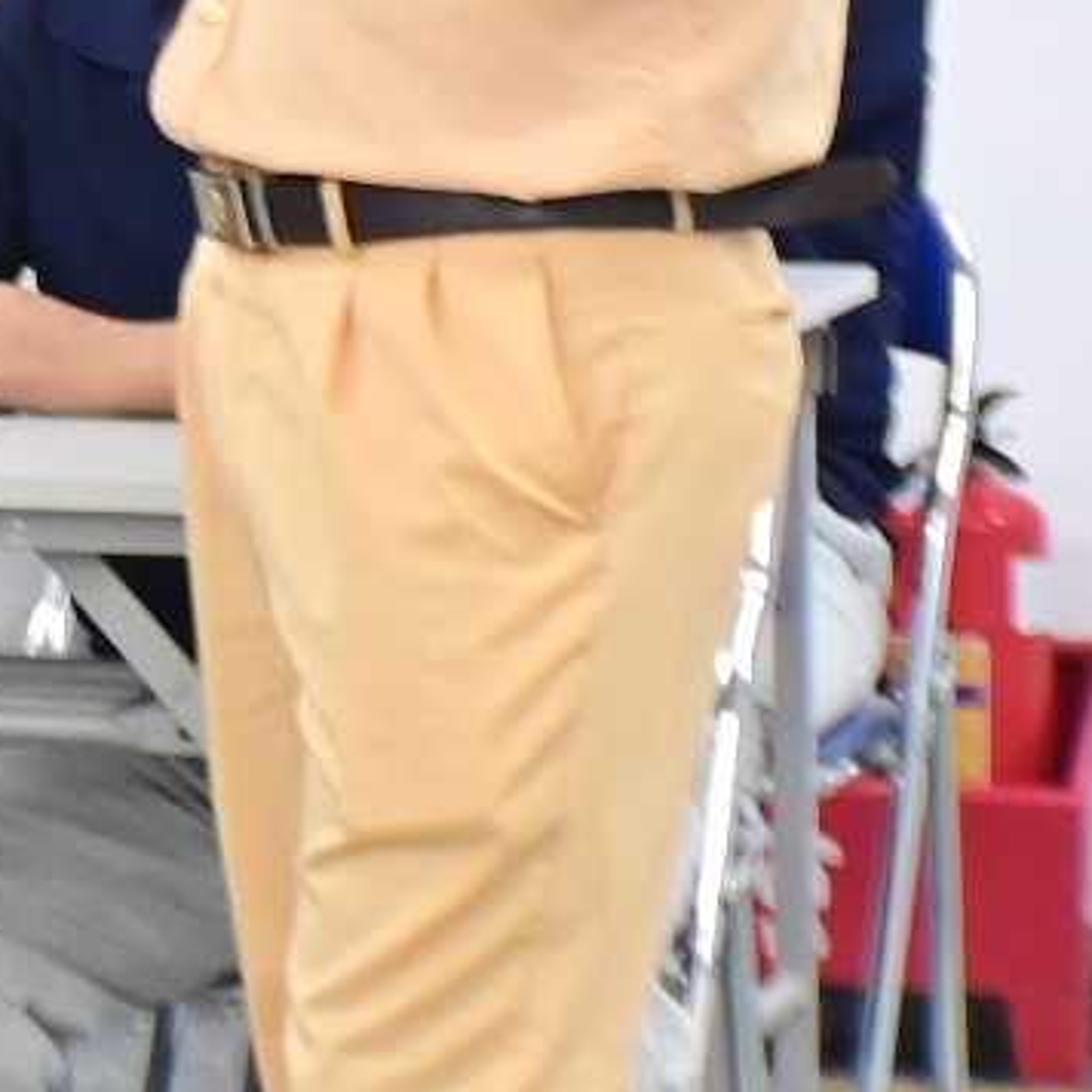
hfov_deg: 4.3
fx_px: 14098
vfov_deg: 4.4
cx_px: -1813
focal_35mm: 395
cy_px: -28
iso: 2500
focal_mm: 56
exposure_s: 1/200
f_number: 4.8
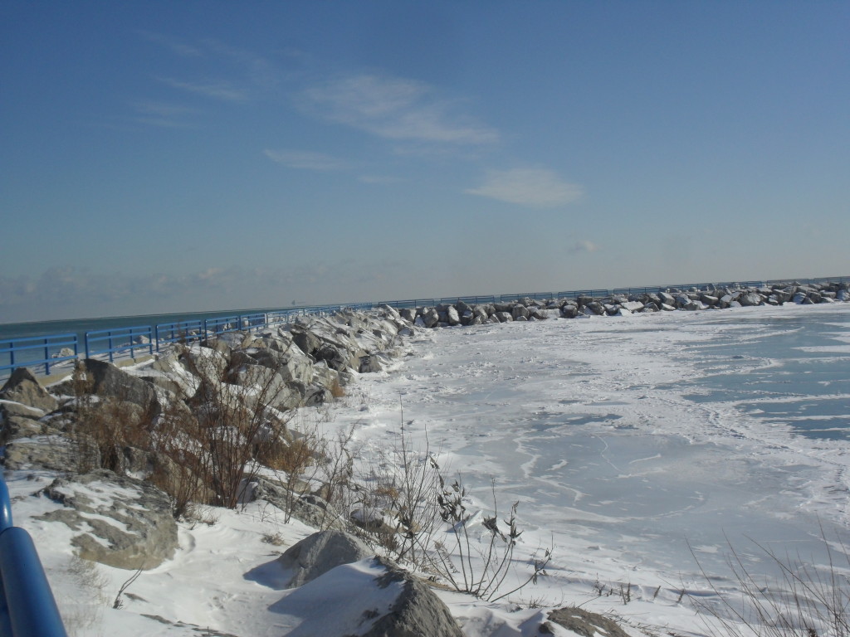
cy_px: 318
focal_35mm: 49
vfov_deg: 29.7
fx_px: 1203
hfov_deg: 38.9
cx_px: 425
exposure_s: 1/500
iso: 100
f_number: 10
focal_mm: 8.7
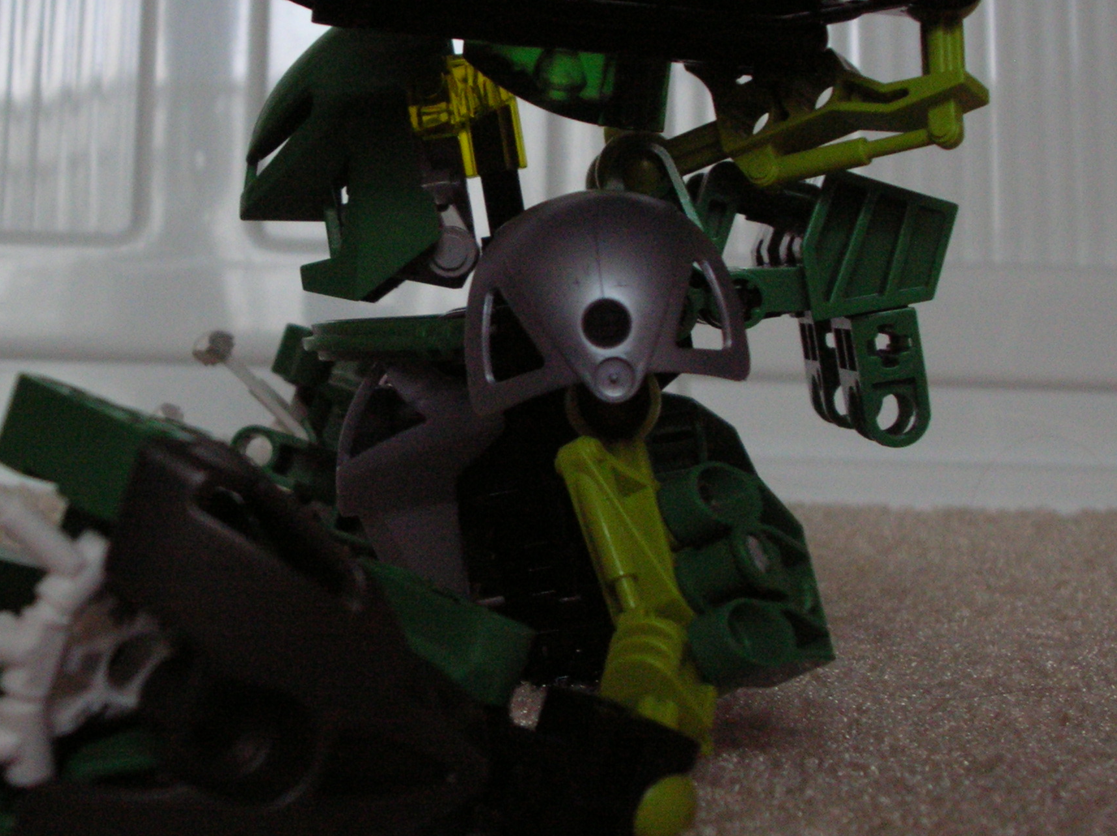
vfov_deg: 20.4
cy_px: 319
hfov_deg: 27.0
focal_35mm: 72
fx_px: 2321
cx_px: 450
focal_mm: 9.1
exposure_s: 1/90
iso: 200
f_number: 3.4
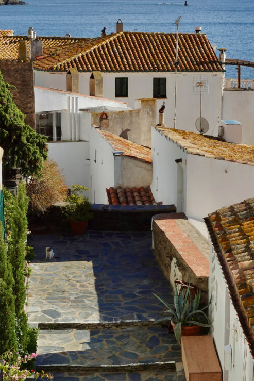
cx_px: 124
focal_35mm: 97
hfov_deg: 14.1
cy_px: 208
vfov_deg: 21.0
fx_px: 1026
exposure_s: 1/800
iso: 125
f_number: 6.3
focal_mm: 25.7
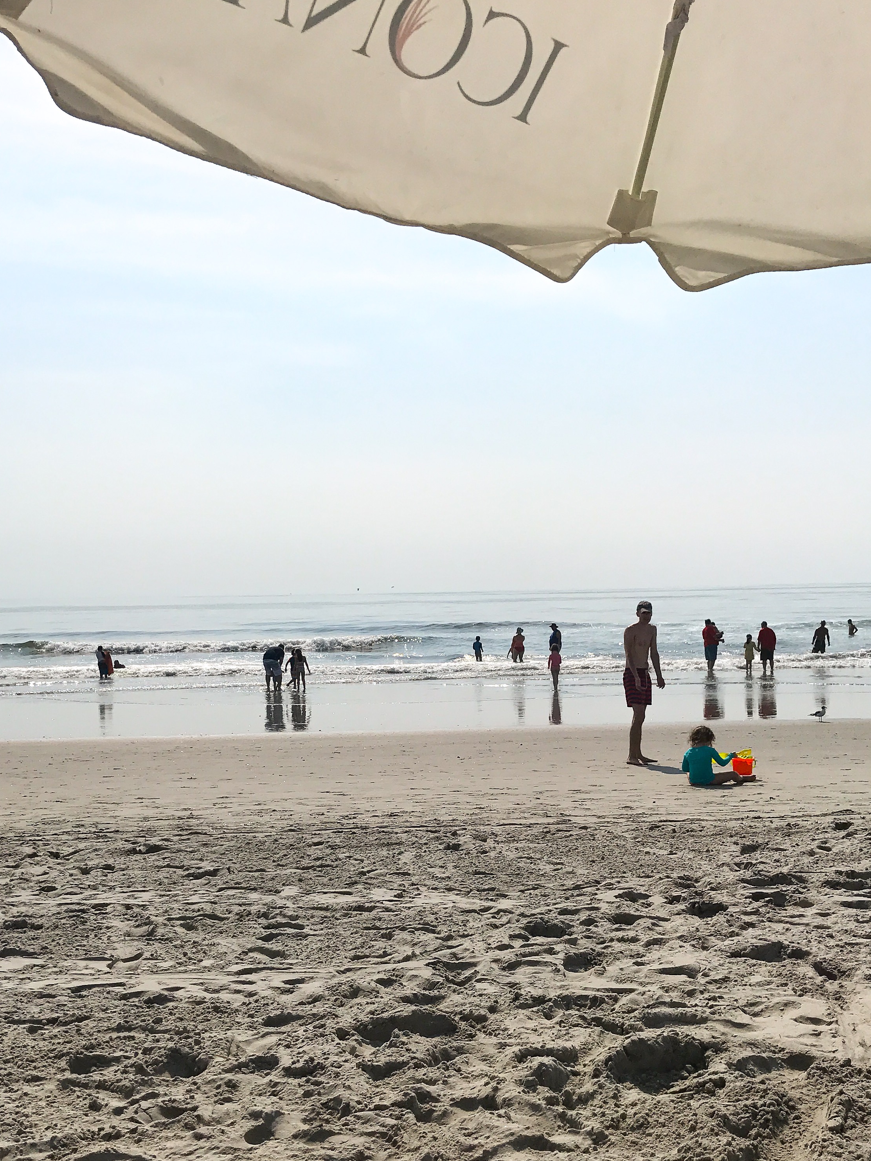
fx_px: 1275
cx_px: 417
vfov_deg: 48.6
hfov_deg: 37.7
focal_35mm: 38
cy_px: 702
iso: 20
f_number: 1.8
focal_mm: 3.99
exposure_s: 1/10638
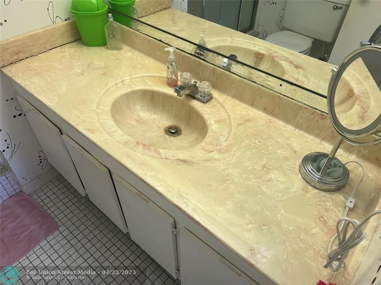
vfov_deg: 53.1
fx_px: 286
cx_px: 190
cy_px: 142
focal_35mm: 26
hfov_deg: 67.3
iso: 125
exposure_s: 1/120
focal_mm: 5.7
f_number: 1.5
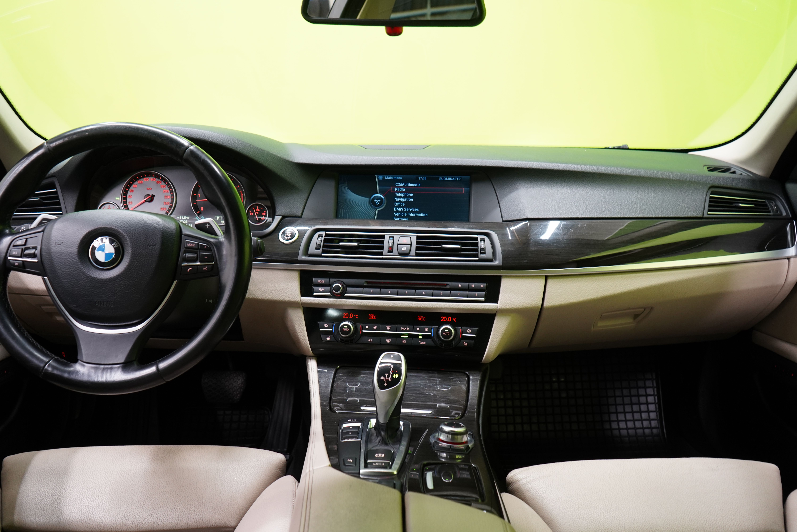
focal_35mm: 28
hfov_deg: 65.5
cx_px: 398
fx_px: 620
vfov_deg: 46.4
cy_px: 266
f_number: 5
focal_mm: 28
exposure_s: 1/25
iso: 1250
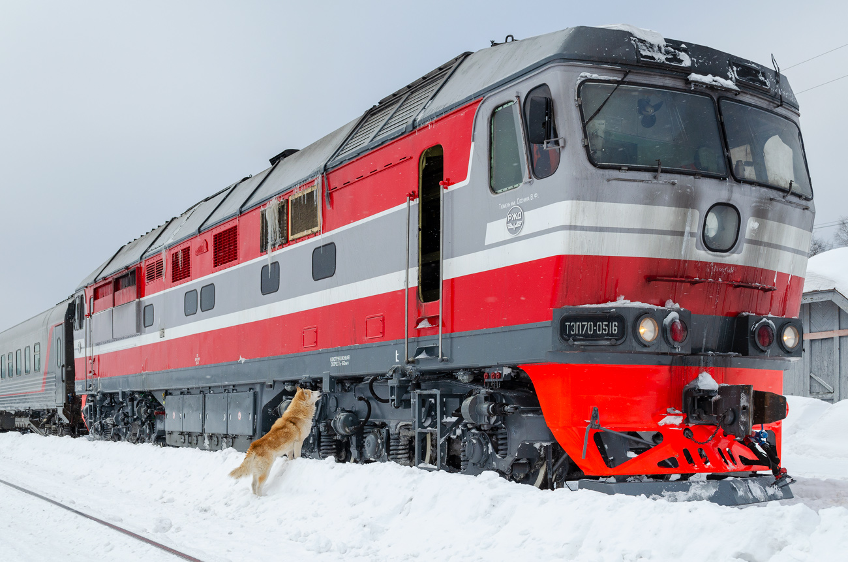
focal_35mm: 42
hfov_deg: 46.5
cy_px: 281
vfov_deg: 31.8
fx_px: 987
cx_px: 424
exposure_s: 1/320
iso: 200
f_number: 7.1
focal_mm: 28
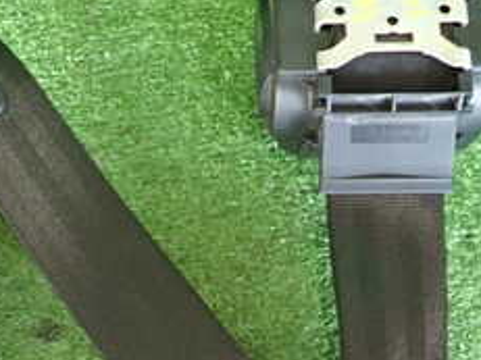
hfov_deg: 29.7
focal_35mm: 65
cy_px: 295
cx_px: 177
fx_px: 903
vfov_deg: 22.2
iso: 250
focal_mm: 4.5
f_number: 2
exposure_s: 1/30
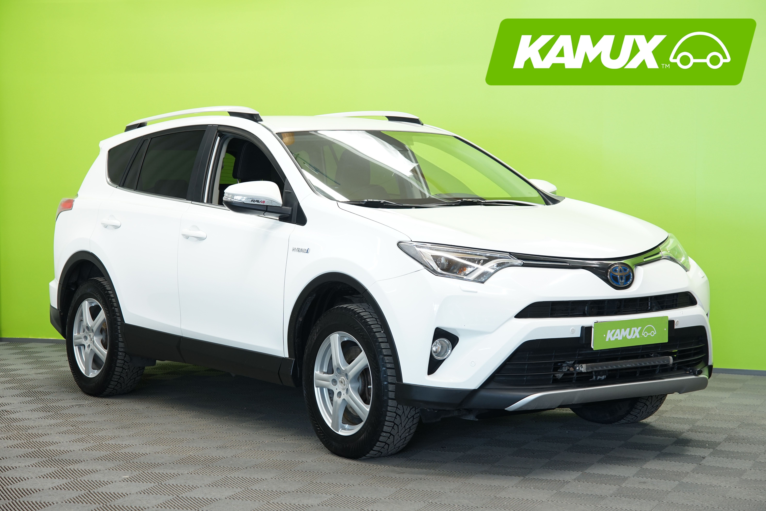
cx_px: 388
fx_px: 1511
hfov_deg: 28.5
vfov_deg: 19.2
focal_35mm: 71
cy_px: 253
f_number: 5.6
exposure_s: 1/15
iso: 500
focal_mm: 70
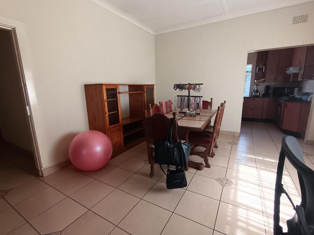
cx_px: 157
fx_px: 154
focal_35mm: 17
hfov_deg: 91.0
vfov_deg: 74.7
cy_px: 118
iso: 544
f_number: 2.2
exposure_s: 1/100
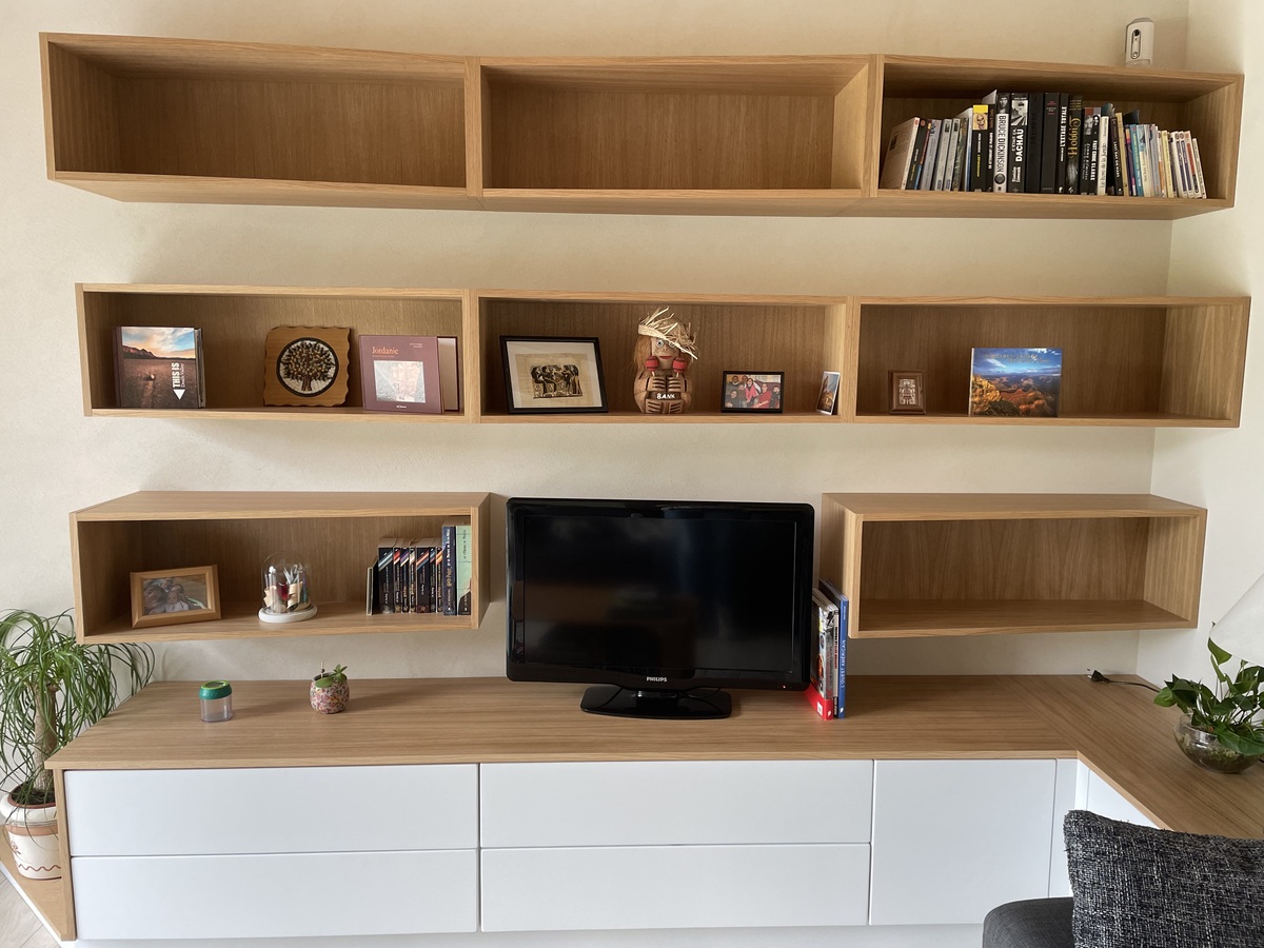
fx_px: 949
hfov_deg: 67.3
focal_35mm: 26
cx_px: 632
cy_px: 474
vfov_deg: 53.1
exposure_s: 1/121
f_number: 1.6
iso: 100
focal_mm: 4.2
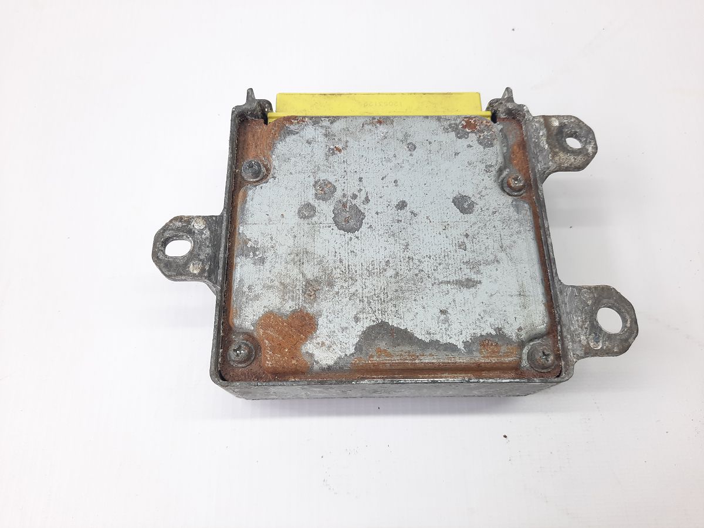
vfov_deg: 54.9
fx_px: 508
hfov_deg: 69.4
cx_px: 352
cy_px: 264
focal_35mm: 25
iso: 64
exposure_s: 1/60
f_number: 2
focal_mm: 4.6
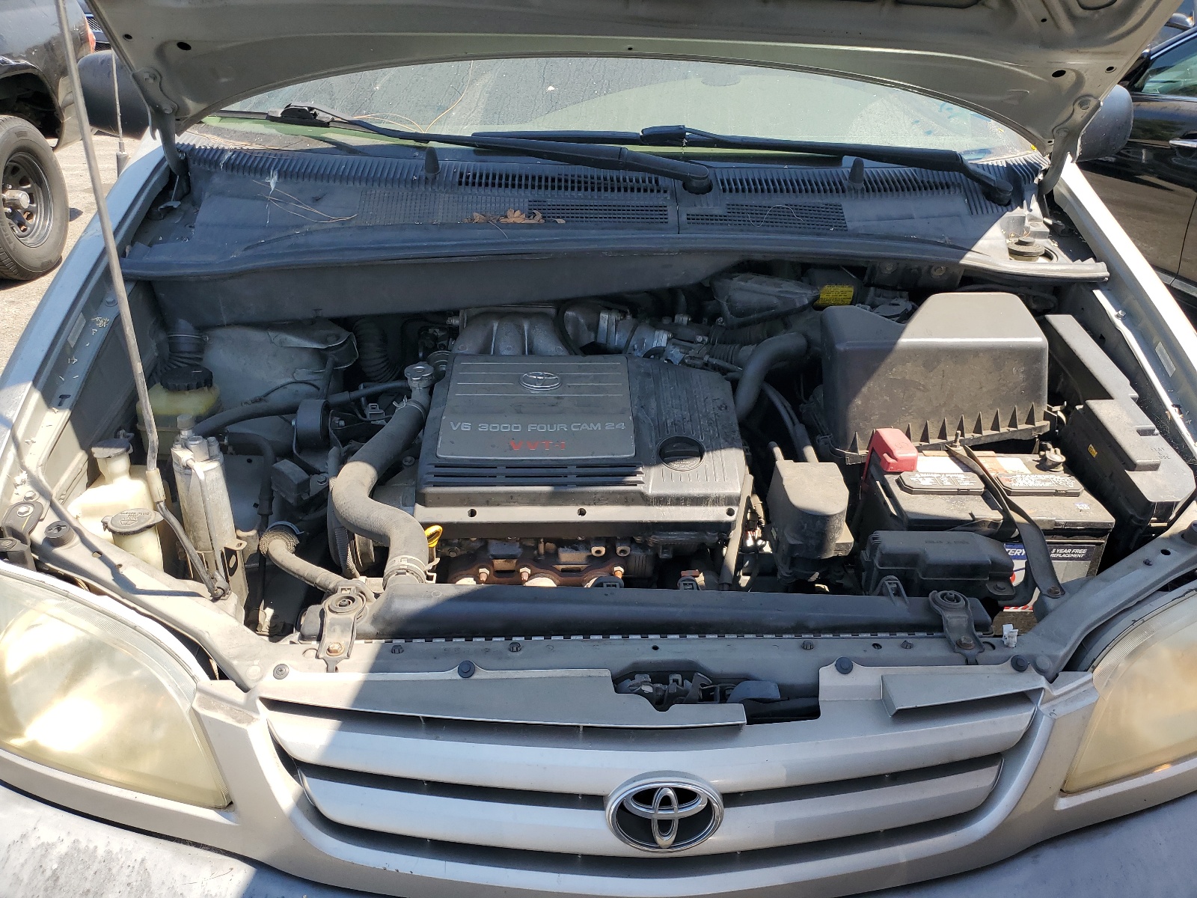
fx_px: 899
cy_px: 449
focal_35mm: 26
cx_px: 598
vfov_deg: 53.1
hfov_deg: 67.3
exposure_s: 1/1000
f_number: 1.5
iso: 50
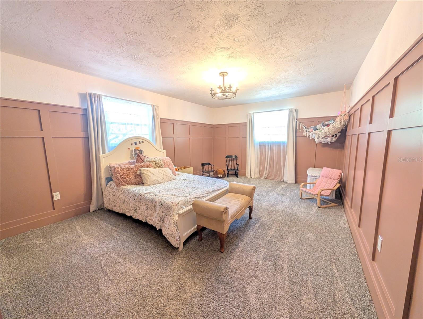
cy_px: 160
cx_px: 212
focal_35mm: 12
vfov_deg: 94.6
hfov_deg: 110.5
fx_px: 147
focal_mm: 2.02
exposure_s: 1/60
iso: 135
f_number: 1.7
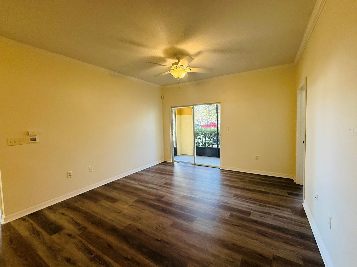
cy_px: 130
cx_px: 181
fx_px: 155
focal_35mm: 15
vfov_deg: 81.7
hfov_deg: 98.2
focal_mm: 2.22
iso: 400
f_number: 2.2
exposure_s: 1/120
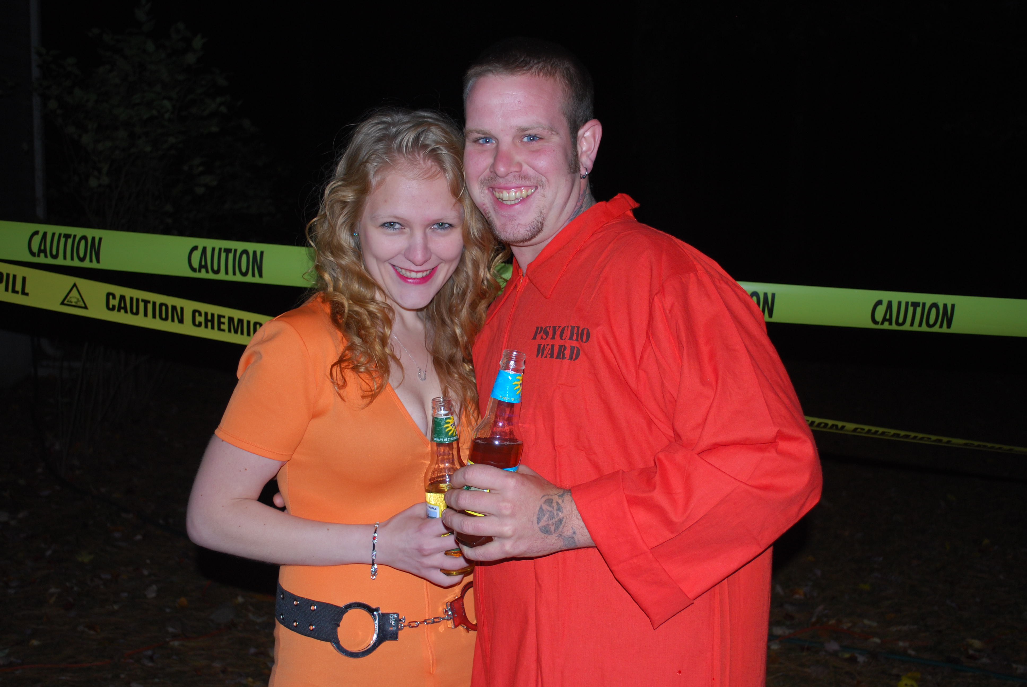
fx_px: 1285
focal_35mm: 45
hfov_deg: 43.6
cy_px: 344
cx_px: 514
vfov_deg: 29.9
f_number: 4.8
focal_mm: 30
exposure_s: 1/60
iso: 200
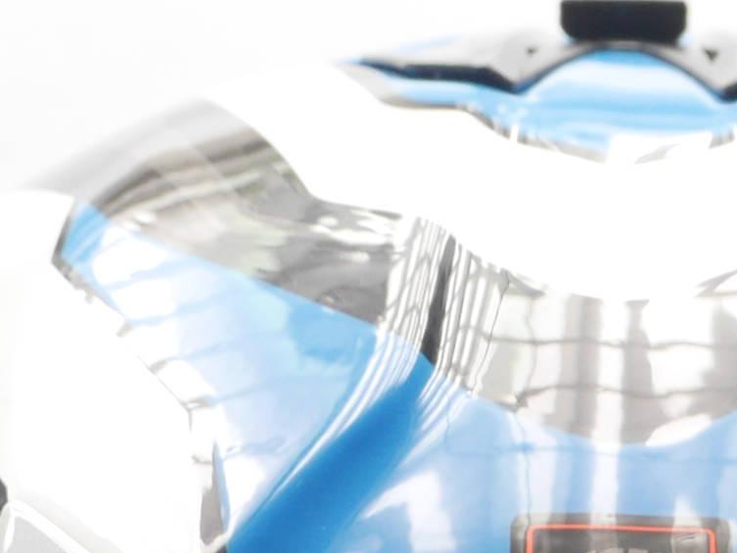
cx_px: 741
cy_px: 1298
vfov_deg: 6.3
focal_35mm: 224
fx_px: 4770
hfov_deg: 8.8
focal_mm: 22
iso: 200
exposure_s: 1/60
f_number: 4.5
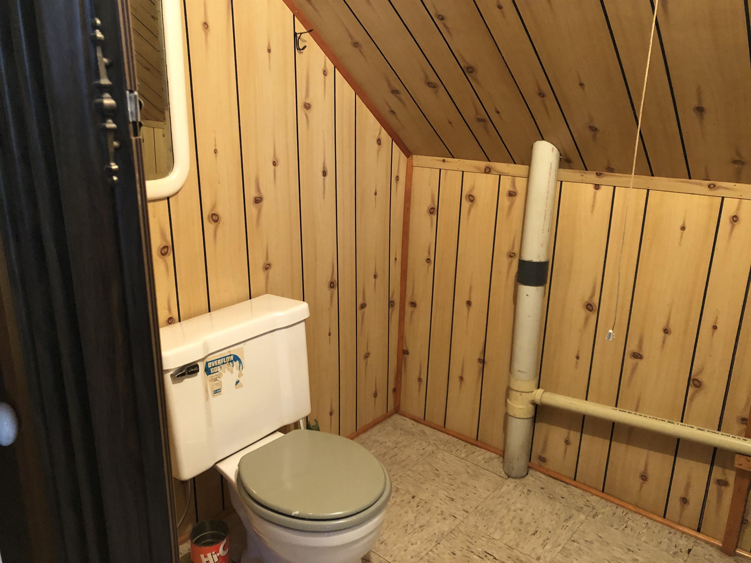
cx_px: 376
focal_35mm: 28
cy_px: 282
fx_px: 607
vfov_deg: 49.7
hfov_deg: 63.4
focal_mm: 4
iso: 100
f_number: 1.8
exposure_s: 1/15
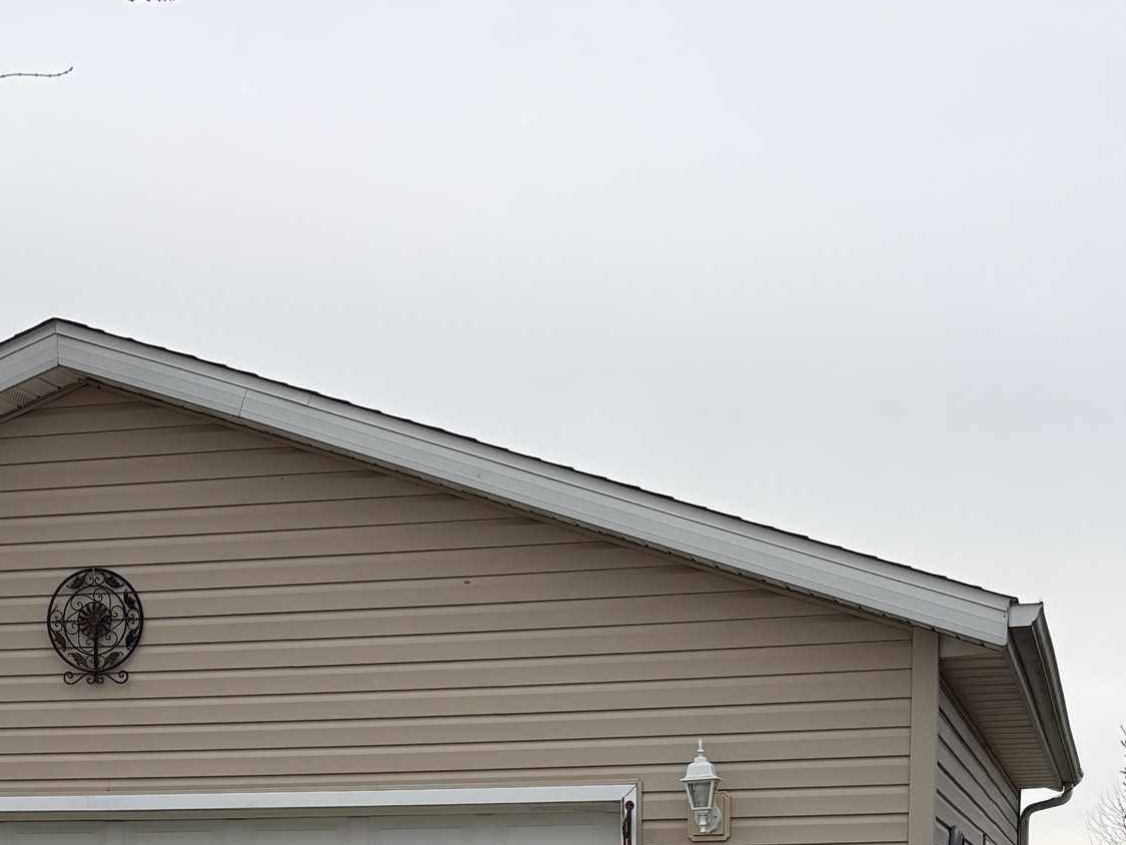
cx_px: 513
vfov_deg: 19.0
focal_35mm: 71
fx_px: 2310
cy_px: 1144
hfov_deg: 27.4
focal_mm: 5.96
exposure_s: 1/393
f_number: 1.6
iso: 50
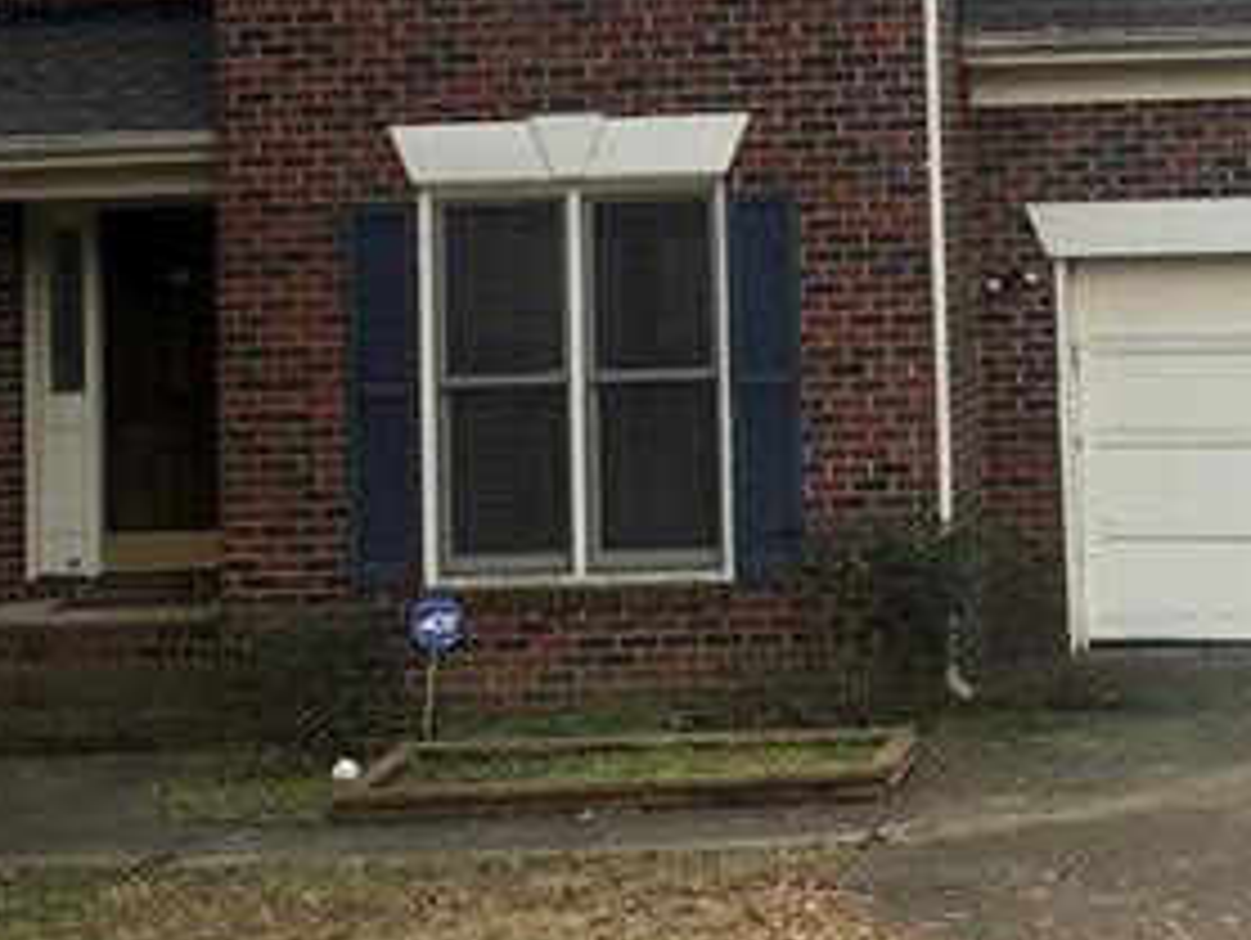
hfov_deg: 18.9
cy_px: -157
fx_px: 3726
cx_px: 981
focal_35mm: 103
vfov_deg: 14.0
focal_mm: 3.99
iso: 50
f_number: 1.8
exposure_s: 1/120
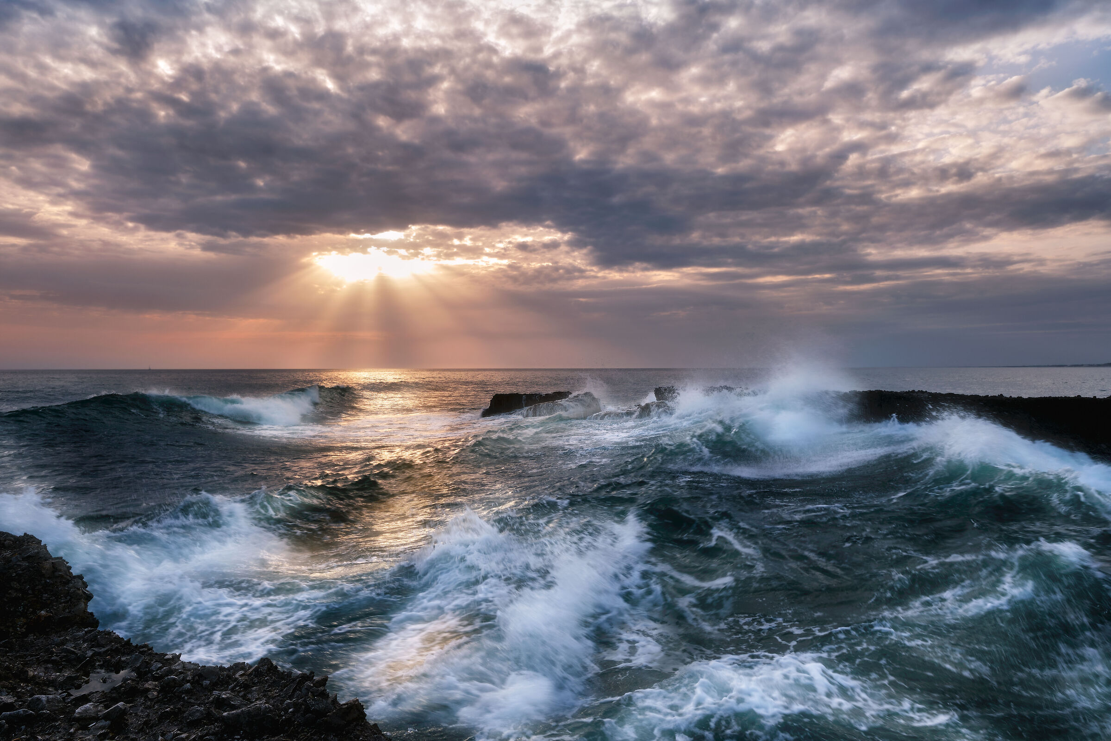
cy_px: 370
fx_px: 648
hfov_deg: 81.2
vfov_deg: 59.5
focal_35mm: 21
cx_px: 556
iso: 80
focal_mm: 14
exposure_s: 1/60
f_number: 11
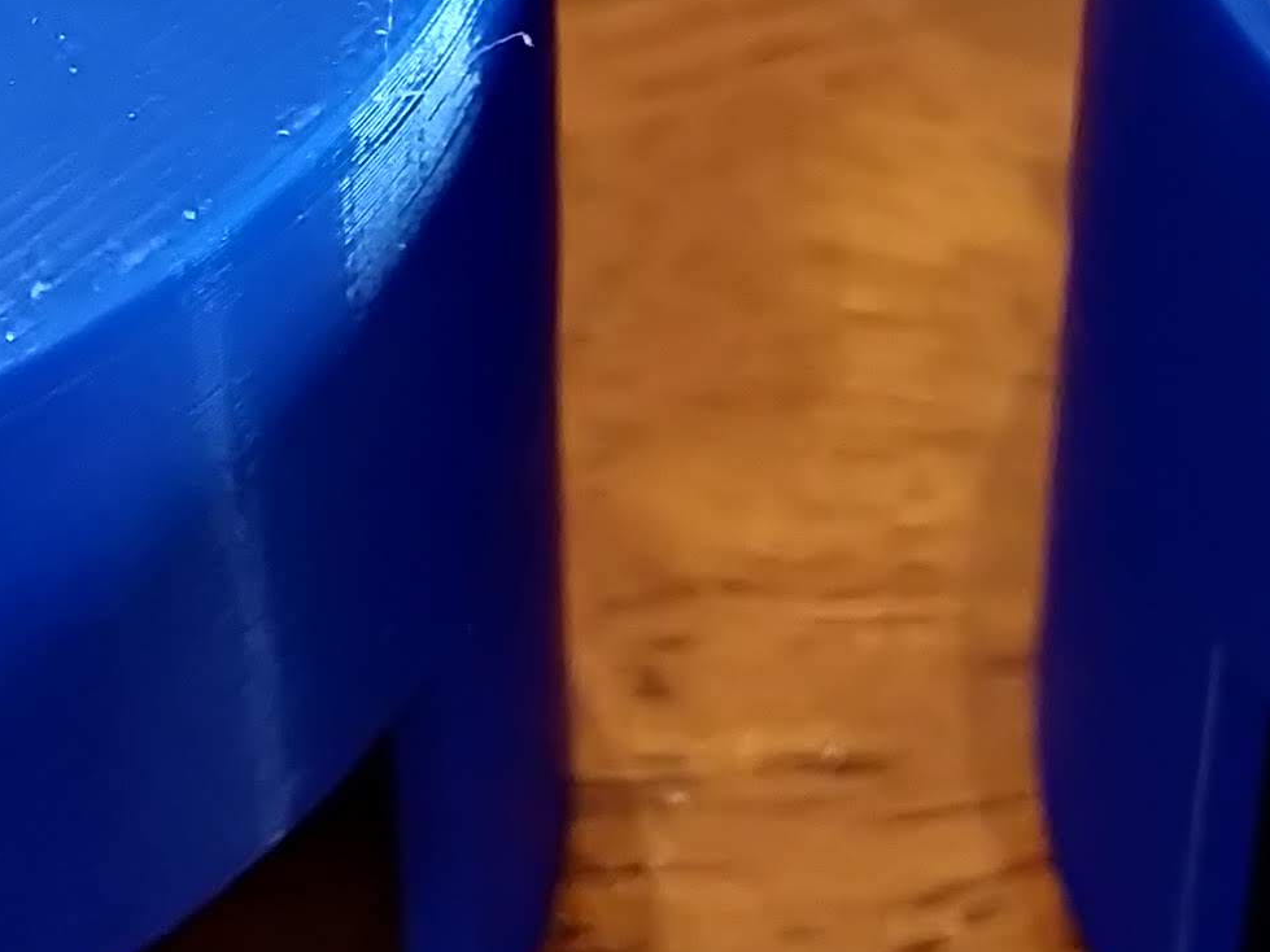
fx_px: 4145
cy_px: -71
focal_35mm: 113
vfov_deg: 12.9
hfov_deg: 17.4
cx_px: 825
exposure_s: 1/40
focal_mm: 4.1
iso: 1000
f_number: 1.7
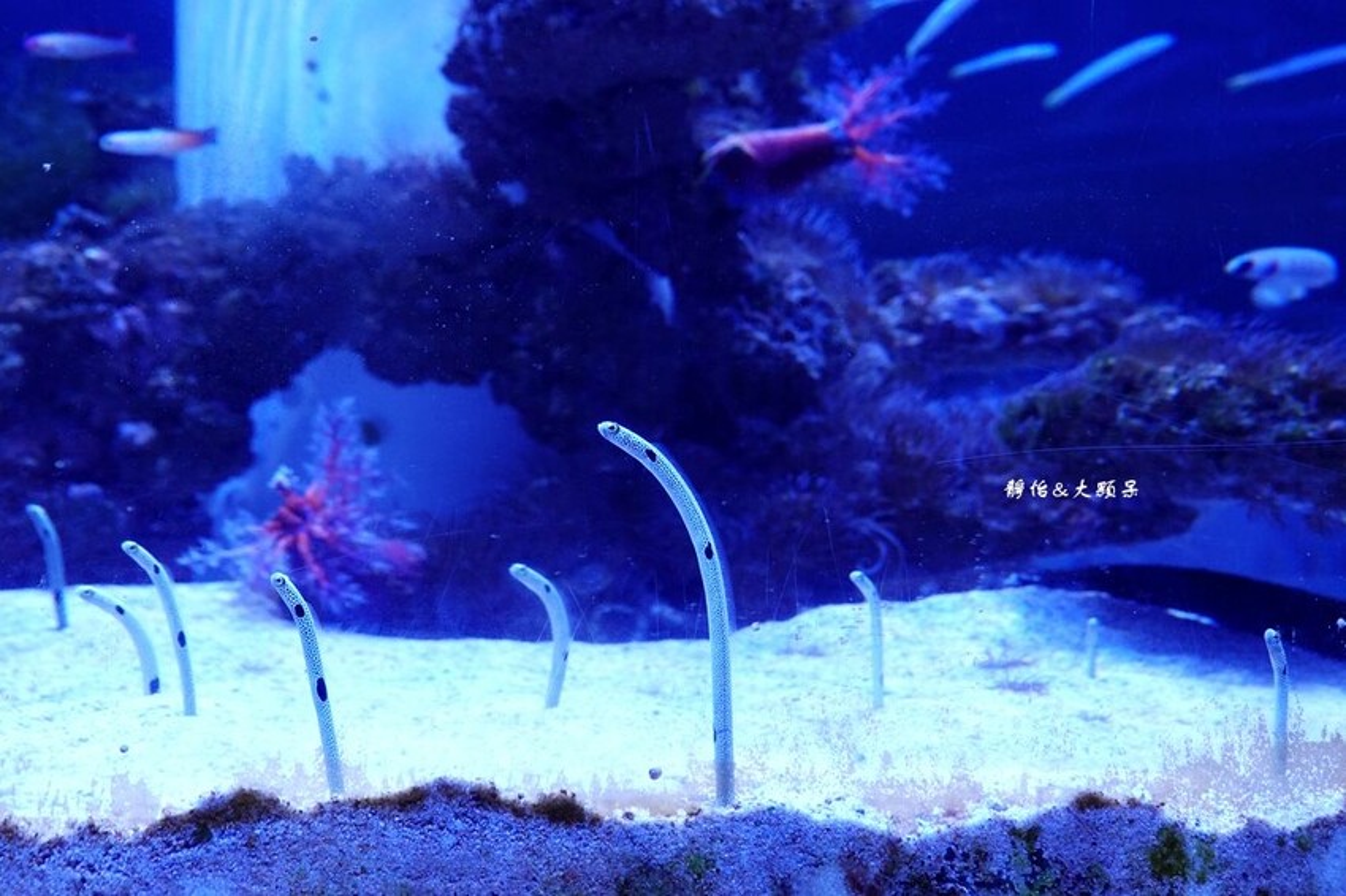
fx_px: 1794
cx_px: 673
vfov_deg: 28.1
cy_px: 448
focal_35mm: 48
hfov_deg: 41.1
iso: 800
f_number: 4
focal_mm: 17.88
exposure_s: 1/50
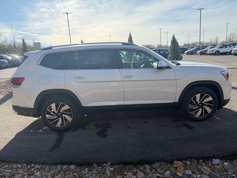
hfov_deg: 71.6
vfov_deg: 56.8
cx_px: 118
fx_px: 164
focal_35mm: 24
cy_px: 89
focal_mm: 6.76
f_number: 1.78
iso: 100
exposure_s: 1/3584
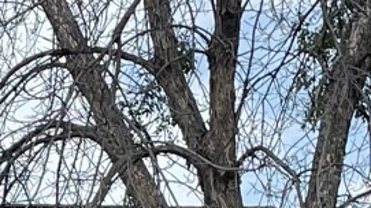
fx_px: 2104
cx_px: -322
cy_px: 509
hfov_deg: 9.5
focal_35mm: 214
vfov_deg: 5.5
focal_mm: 4.2
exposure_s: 1/2747
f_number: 1.6
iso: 32
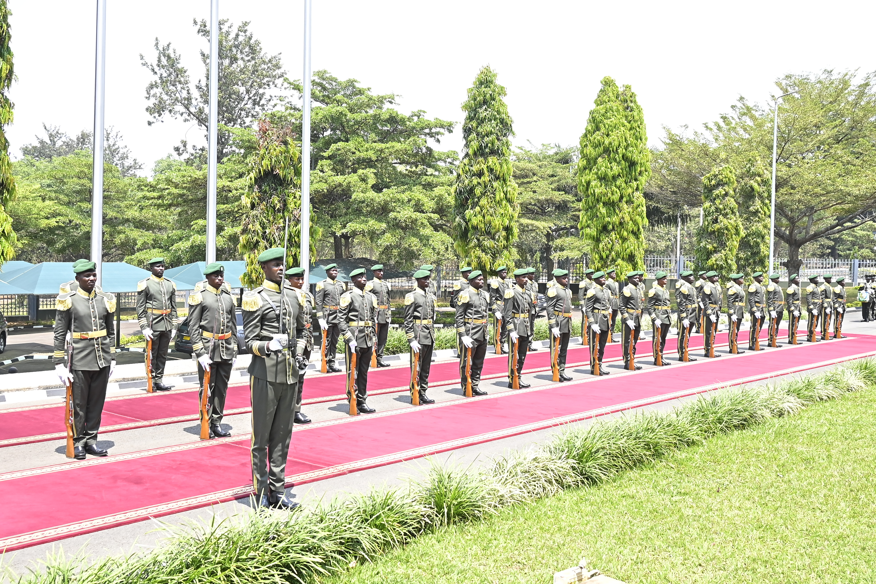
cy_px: 292
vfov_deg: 36.9
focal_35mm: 36
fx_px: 876
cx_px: 438
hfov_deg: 53.1
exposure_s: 1/1250
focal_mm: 24
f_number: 4.5
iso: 800
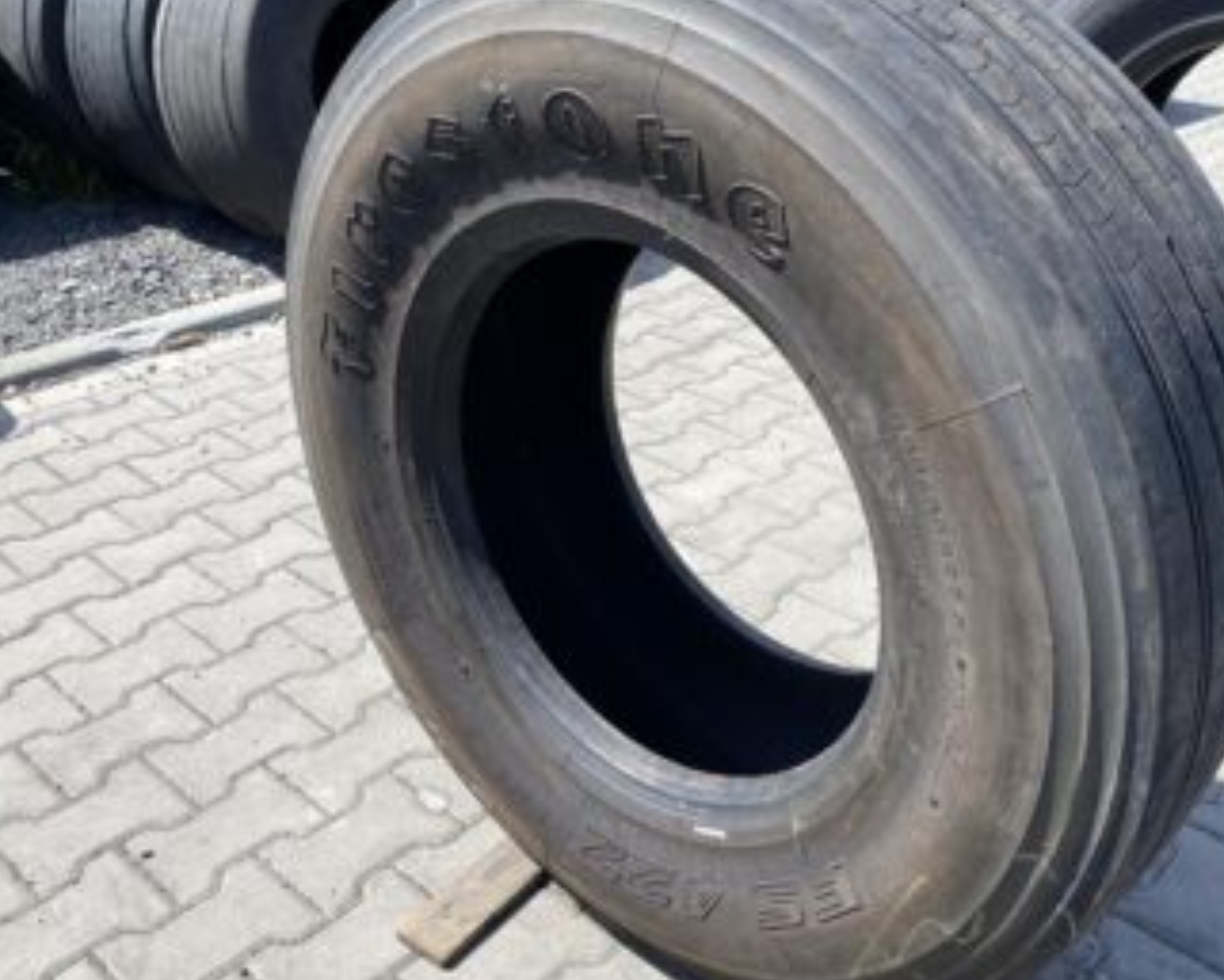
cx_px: 755
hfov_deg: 52.3
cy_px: 471
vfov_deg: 43.4
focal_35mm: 34
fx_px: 1232
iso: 32
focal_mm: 4.25
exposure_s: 1/1258
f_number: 1.8
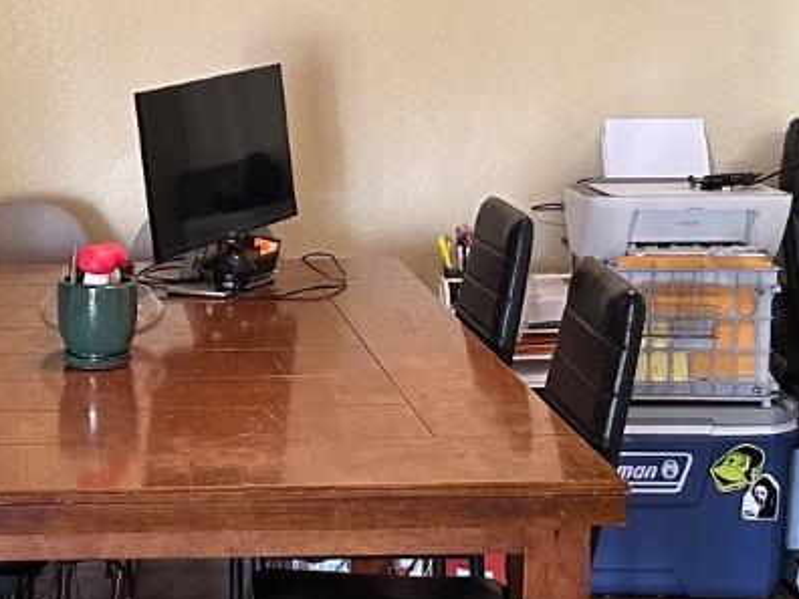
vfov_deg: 16.2
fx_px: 2100
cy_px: 197
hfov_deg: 21.1
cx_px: 73
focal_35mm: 91
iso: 320
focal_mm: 6.86
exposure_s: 1/60
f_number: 1.78
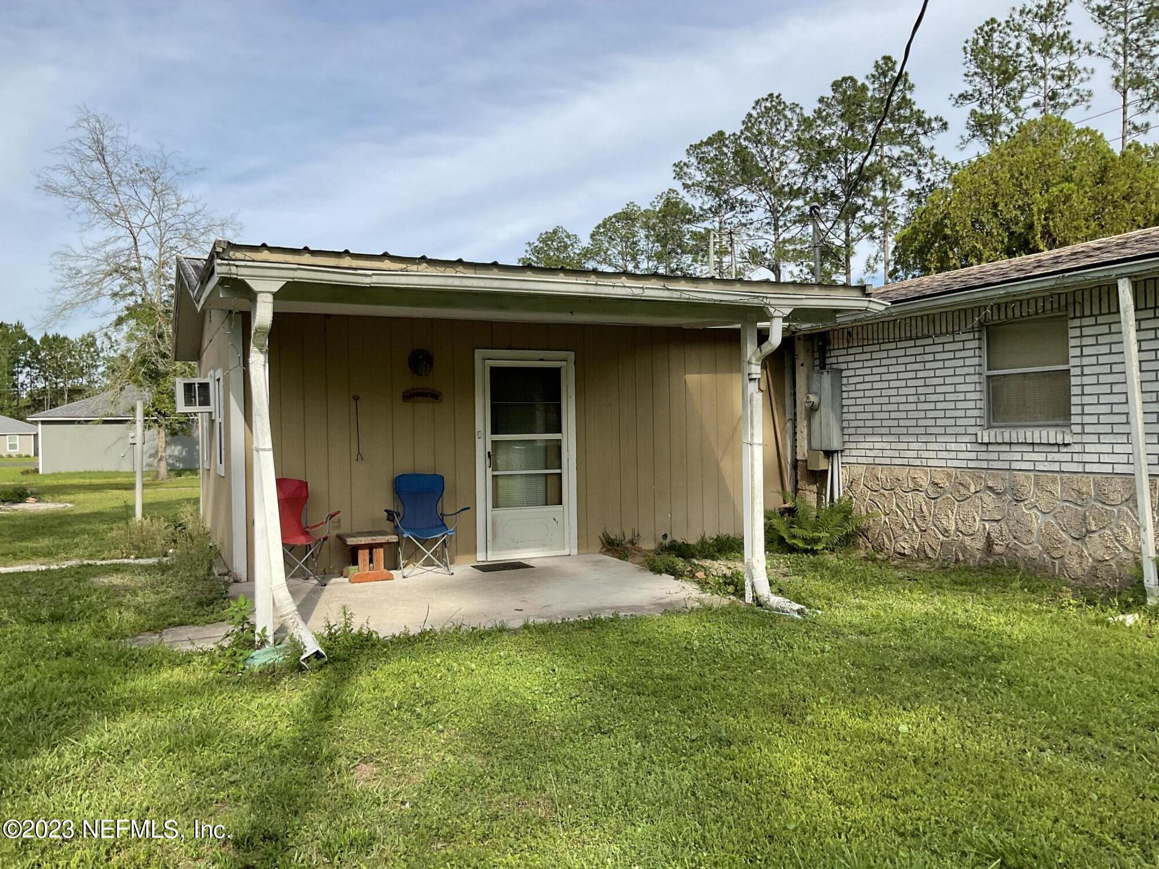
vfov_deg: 48.2
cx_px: 580
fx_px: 971
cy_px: 434
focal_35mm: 29
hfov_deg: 61.7
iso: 16
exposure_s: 1/1342
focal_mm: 3
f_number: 1.8
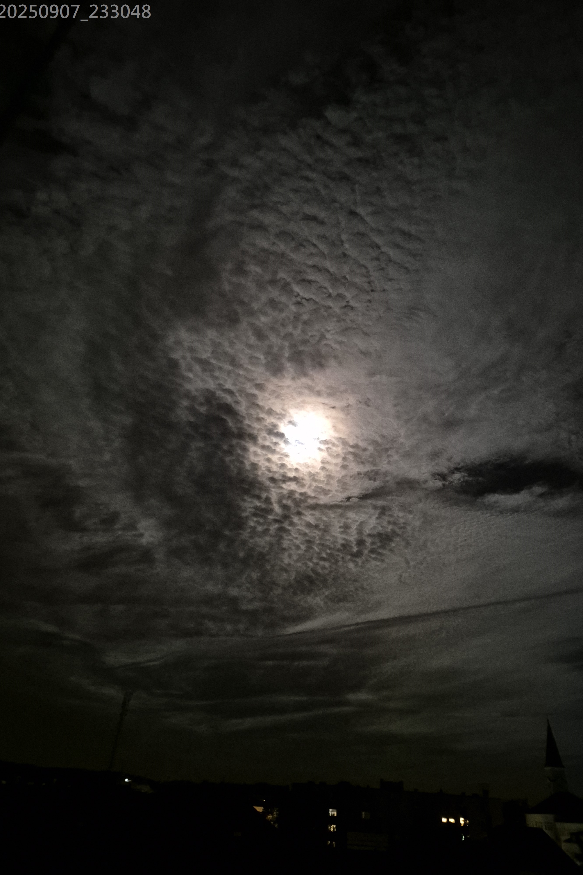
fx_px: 583
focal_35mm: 24
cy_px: 437
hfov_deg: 53.0
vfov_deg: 73.7
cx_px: 323
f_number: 1.8
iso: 3200
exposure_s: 1/17
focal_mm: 5.4
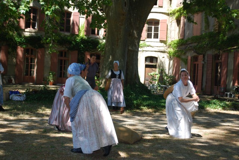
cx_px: 120
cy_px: 80
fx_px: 349
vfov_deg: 25.8
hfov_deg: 37.8
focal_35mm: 52
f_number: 5.3
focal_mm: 35
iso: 100
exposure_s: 1/125
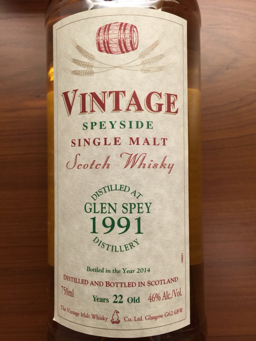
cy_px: 170
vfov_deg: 61.7
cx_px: 128
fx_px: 286
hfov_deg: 48.2
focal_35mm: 29
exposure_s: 1/30
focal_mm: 4.15
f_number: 2.2
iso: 40
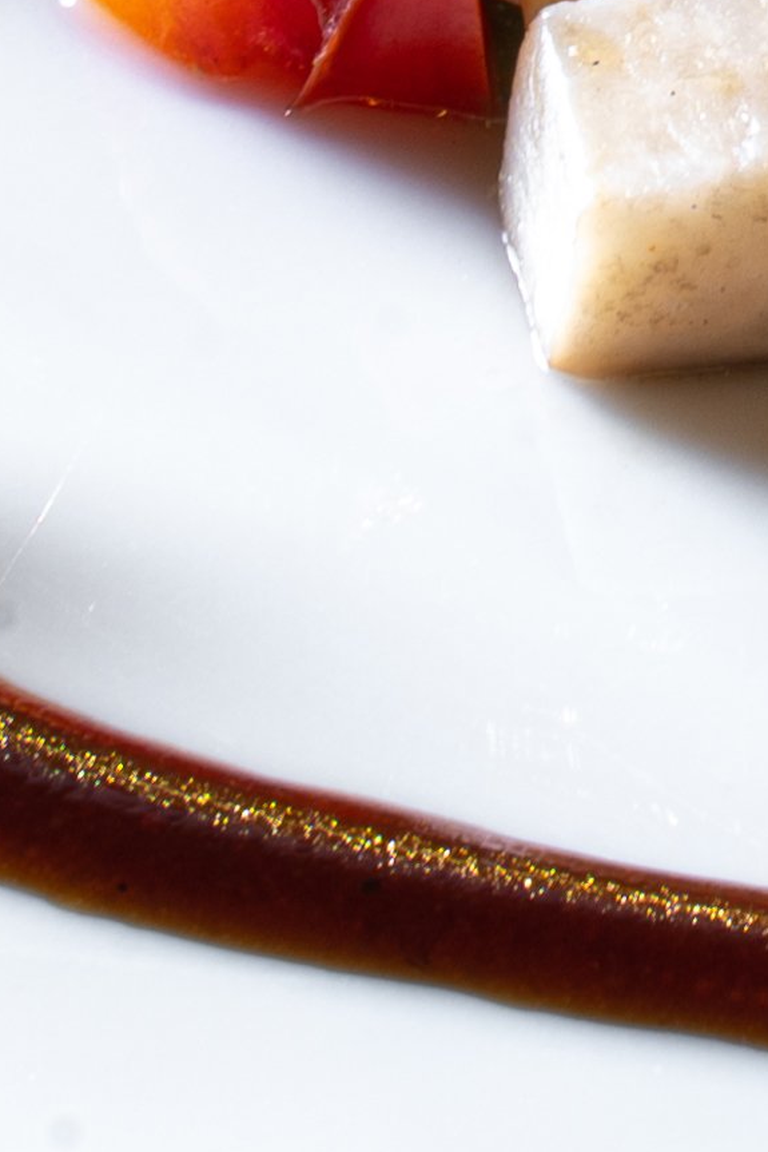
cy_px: -1129
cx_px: 1403
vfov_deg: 4.6
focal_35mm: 446
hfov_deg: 3.1
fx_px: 14265
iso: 50
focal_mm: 66
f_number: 22
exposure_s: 20
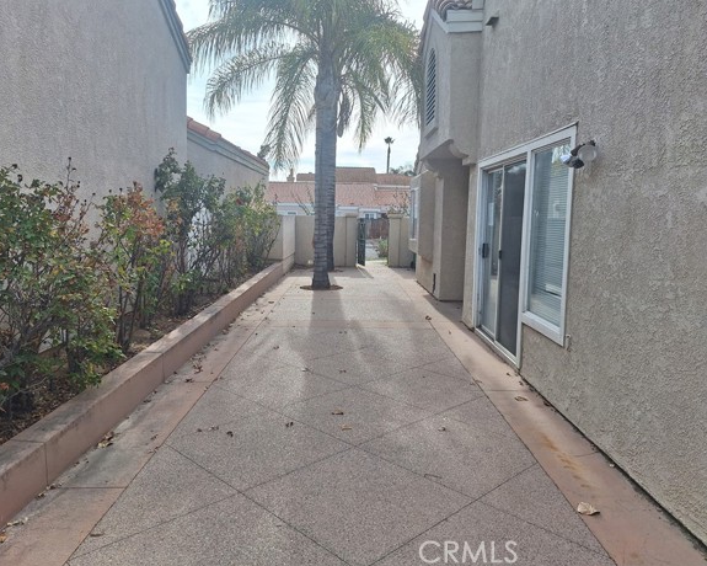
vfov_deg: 56.8
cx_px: 315
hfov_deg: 67.9
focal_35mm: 25
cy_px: 274
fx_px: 523
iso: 40
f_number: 1.8
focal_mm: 5.54
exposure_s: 1/1534
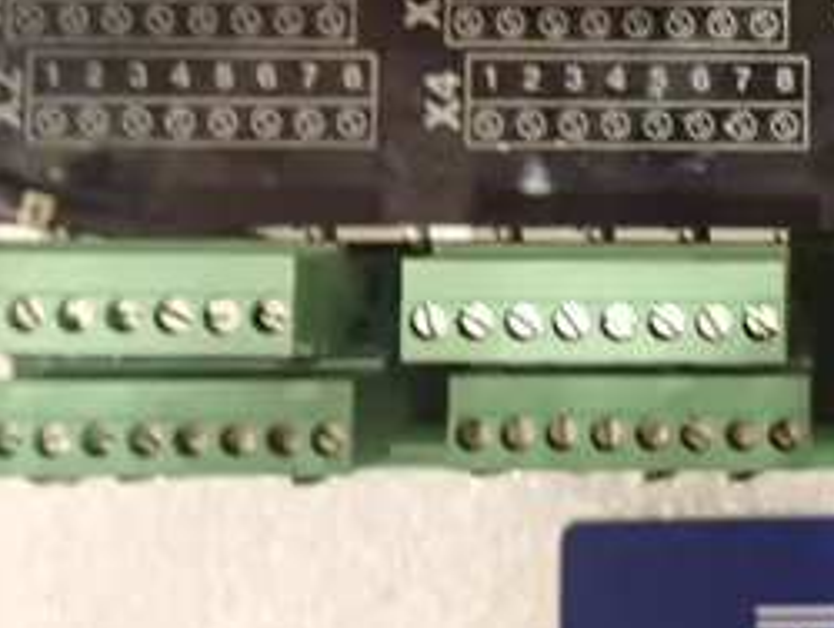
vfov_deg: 23.3
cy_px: 115
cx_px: 864
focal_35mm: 62
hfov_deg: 28.9
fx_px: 1495
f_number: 2
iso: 640
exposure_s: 1/30
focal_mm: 4.5
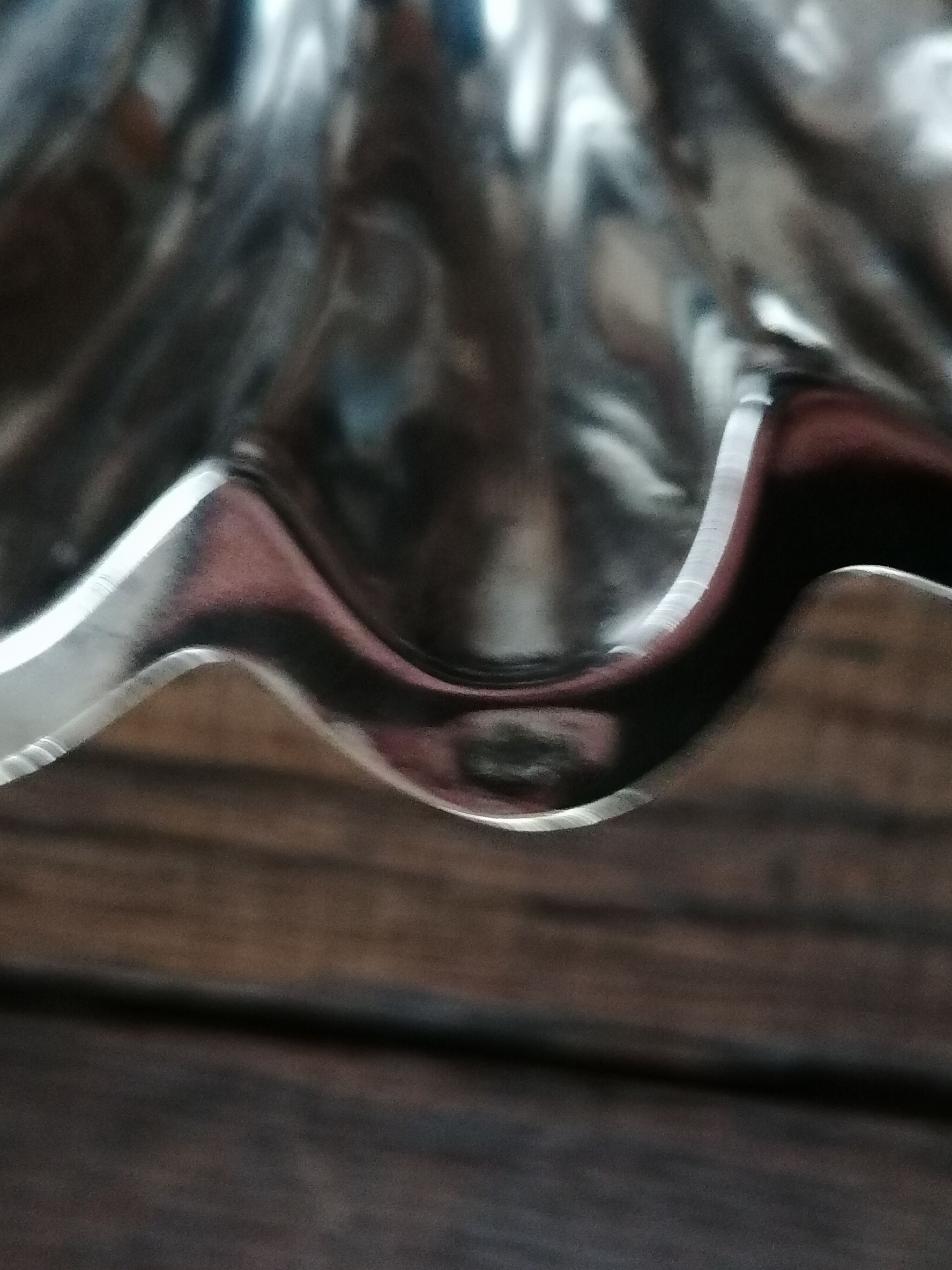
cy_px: 635
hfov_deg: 30.9
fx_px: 1723
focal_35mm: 47
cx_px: 476
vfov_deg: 40.4
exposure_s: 1/16.7
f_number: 1.8
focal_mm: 4.75
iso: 2000
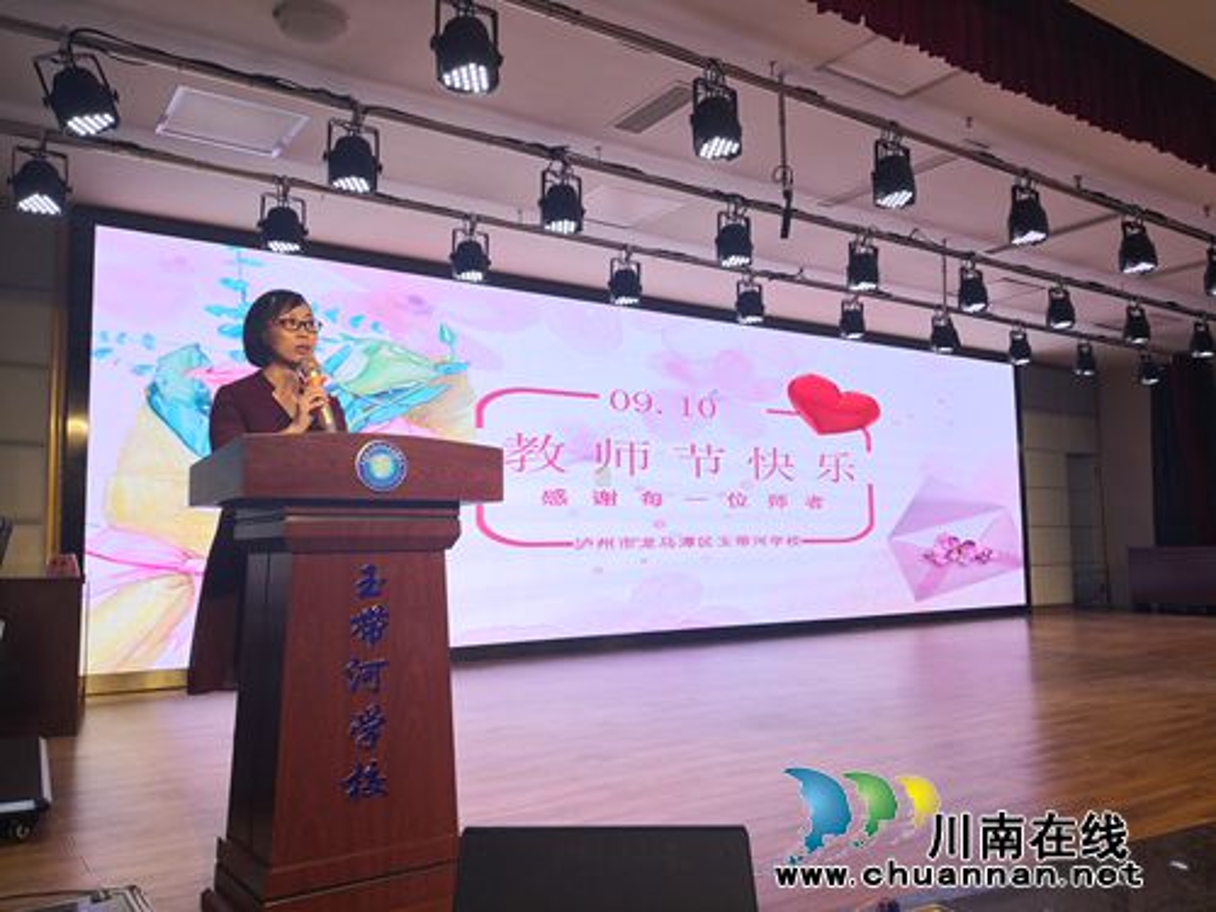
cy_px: 456
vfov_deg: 51.4
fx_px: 948
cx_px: 608
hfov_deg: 65.3
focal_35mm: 27
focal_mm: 3.95
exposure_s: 1/115
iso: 50
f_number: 1.6
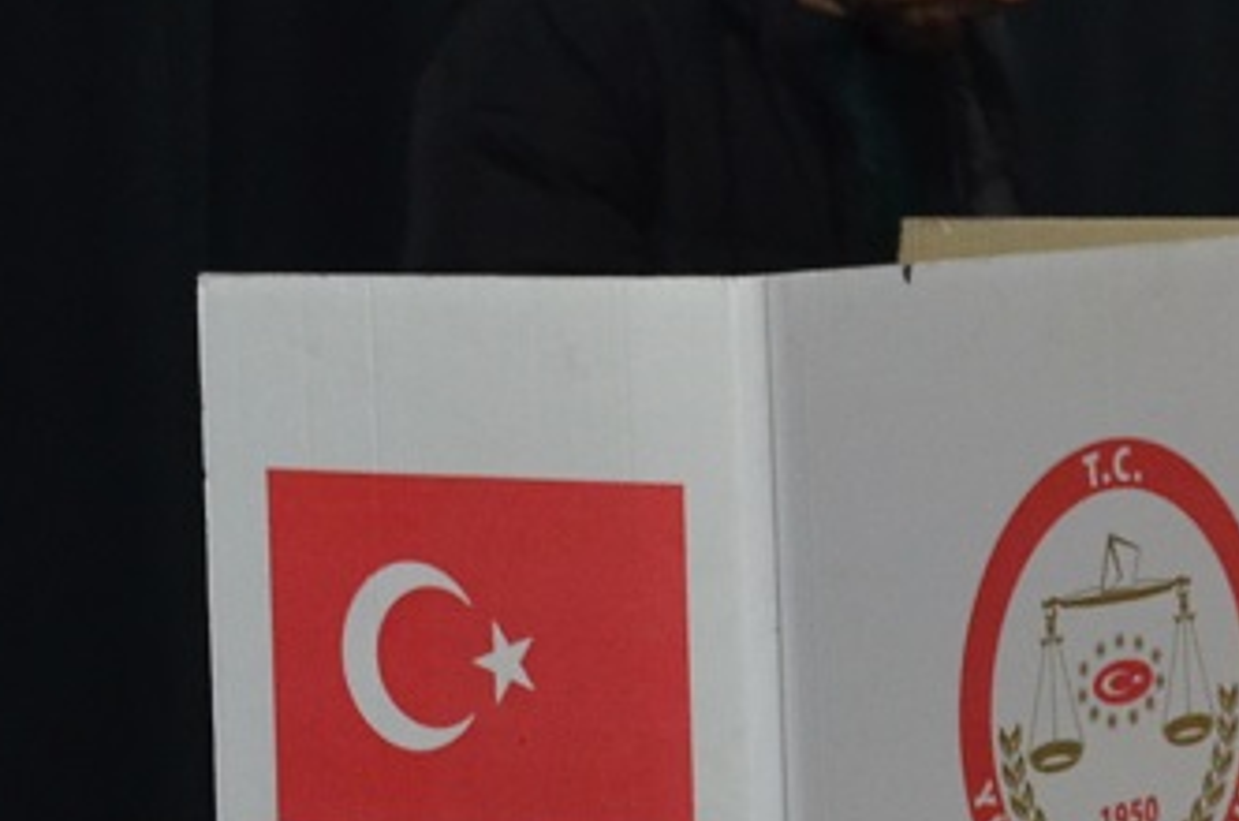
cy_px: 267
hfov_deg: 11.2
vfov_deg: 7.8
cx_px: 1967
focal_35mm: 176
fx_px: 6046
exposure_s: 1/60
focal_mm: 26
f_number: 3.8
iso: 800
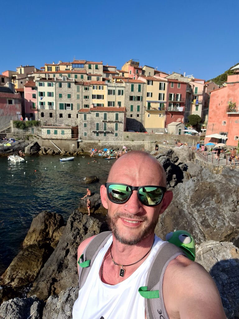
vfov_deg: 69.4
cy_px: 160
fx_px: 230
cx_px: 120
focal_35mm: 25
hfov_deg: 54.9
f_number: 2.2
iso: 50
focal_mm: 3.8
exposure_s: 1/1824
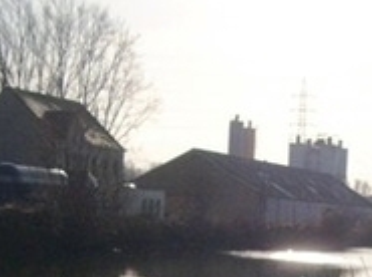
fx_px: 1115
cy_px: 407
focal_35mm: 104
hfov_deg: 18.6
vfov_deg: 13.4
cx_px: 328
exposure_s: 1/1000
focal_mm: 5.7
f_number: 8.8
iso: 192
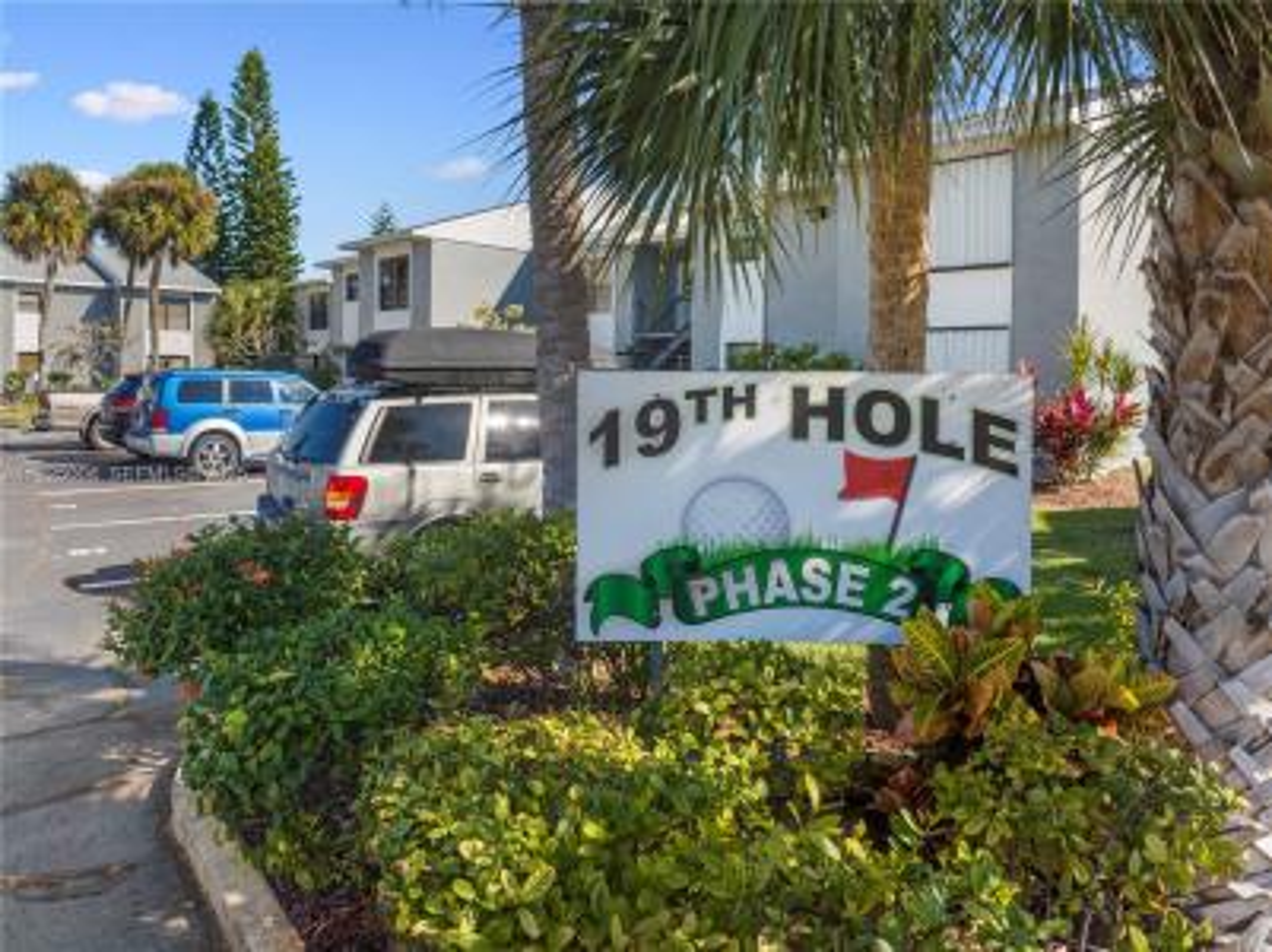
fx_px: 881
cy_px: 476
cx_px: 636
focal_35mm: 24
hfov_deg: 71.6
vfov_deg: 56.7
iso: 100
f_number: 3.5
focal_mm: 12.29
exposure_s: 1/50
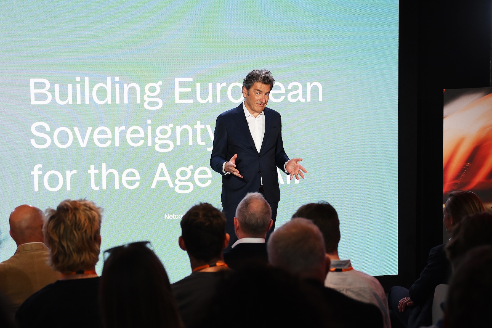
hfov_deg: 29.0
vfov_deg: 19.6
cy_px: 246
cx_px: 159
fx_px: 943
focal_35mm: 69
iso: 800
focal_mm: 41
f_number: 2.8
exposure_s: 1/222
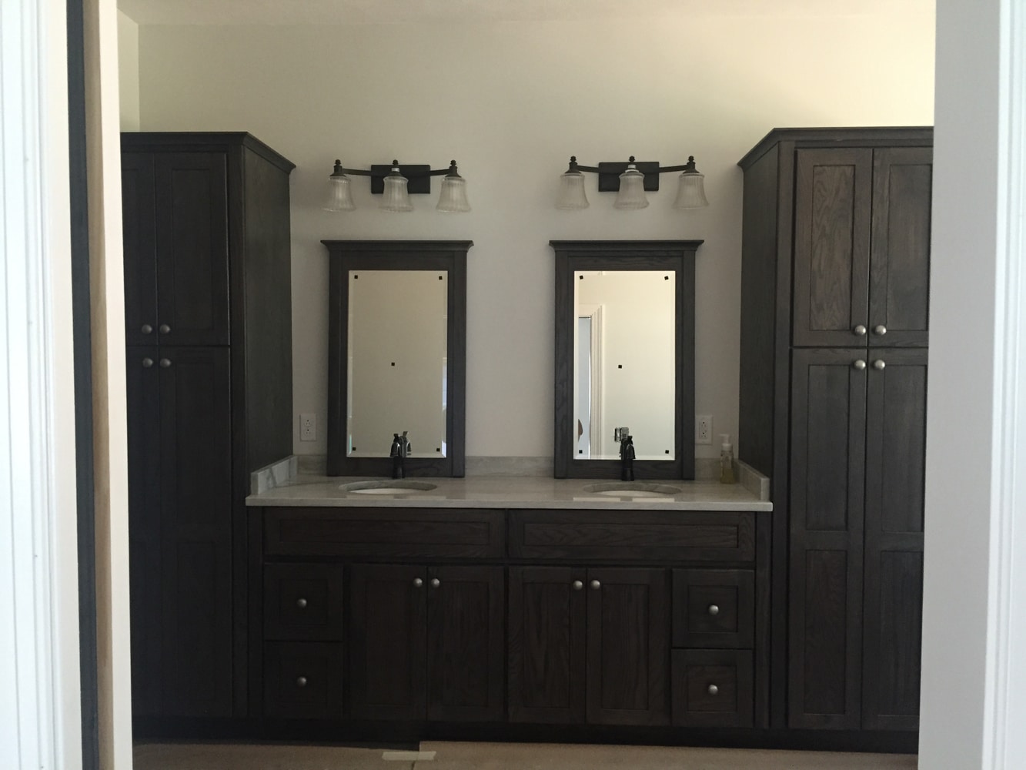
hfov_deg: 61.7
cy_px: 385
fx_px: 860
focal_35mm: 29
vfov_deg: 48.2
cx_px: 513
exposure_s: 1/30
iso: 160
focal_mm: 4.15
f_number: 2.2
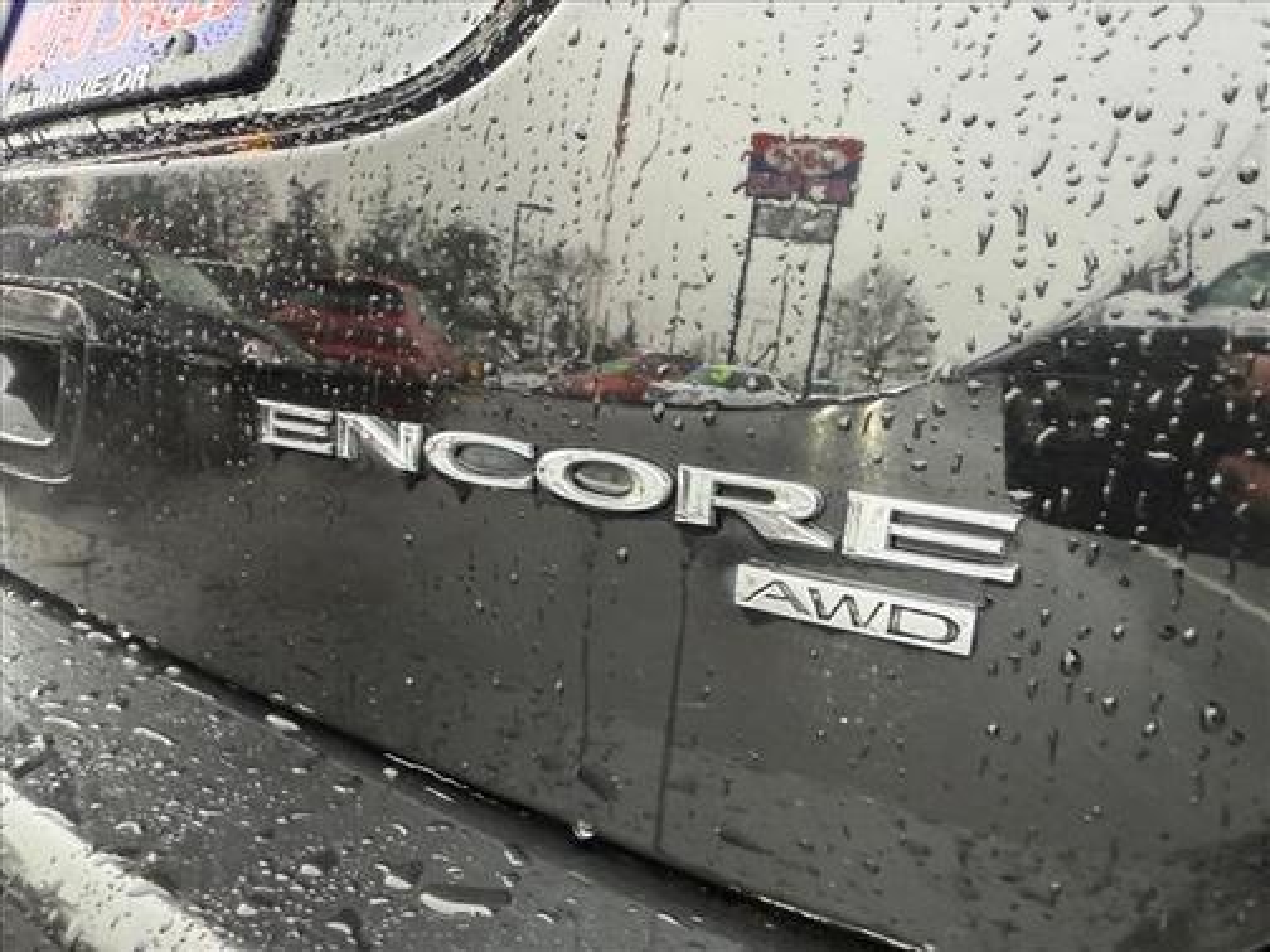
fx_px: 881
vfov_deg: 56.8
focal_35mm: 24
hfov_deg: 71.6
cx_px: 635
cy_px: 476
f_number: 2.2
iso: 320
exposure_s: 1/95
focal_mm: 2.22
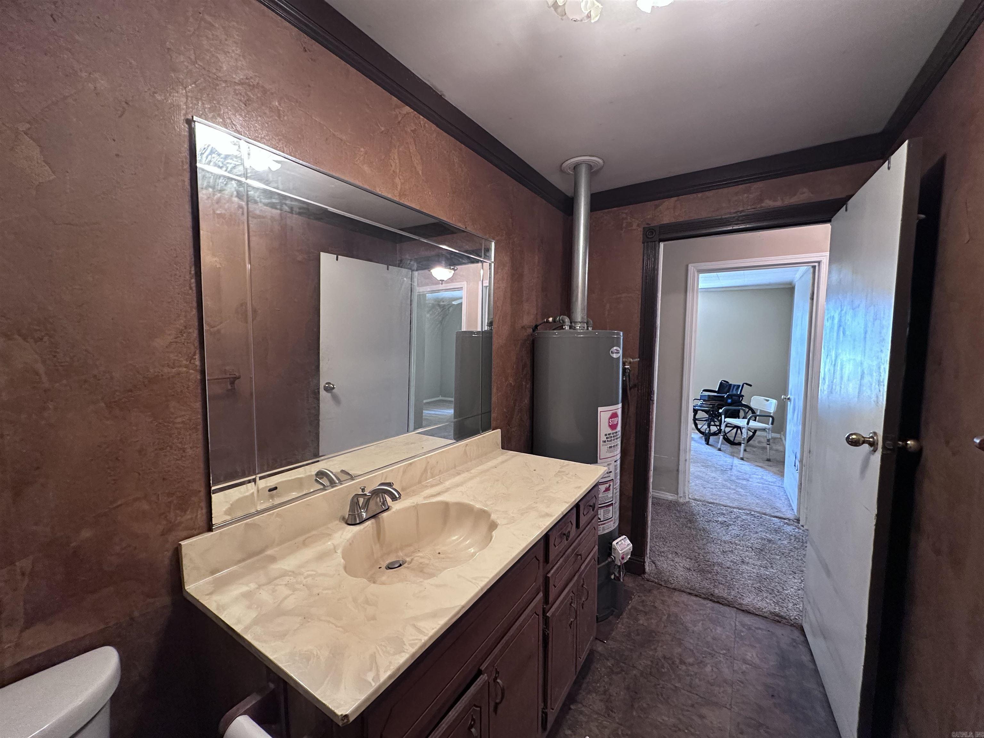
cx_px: 492
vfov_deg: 85.7
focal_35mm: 14
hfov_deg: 102.1
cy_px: 369
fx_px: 398
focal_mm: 2.22
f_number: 2.2
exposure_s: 1/60
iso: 640
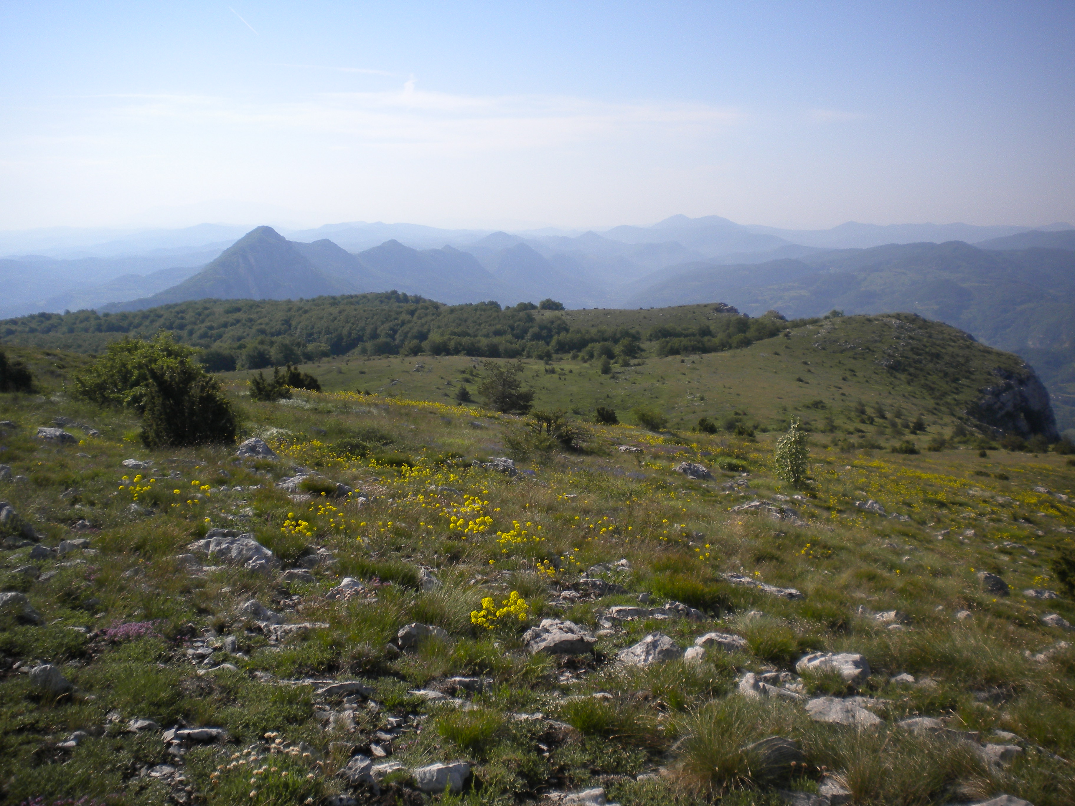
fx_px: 1087
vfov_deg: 40.7
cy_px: 403
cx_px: 538
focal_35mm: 35
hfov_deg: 52.6
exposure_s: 1/873
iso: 80
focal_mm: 6.3
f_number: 4.6
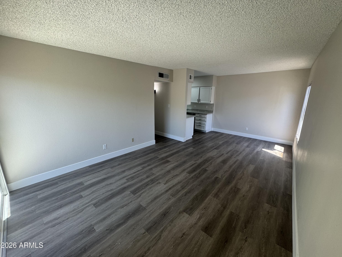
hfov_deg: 102.1
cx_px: 171
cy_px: 128
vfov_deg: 85.7
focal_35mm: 14
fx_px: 138
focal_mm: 2.22
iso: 100
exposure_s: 1/120
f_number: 2.2
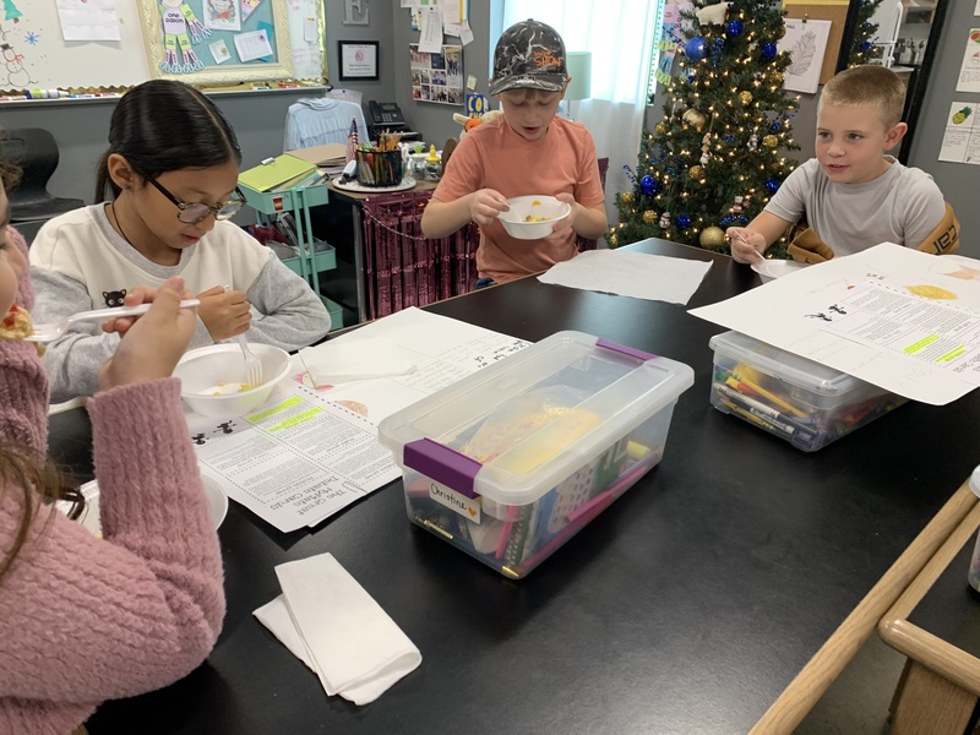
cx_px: 490
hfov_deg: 67.3
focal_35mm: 26
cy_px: 368
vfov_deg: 53.1
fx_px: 736
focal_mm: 4.25
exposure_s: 1/60
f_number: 1.8
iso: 80
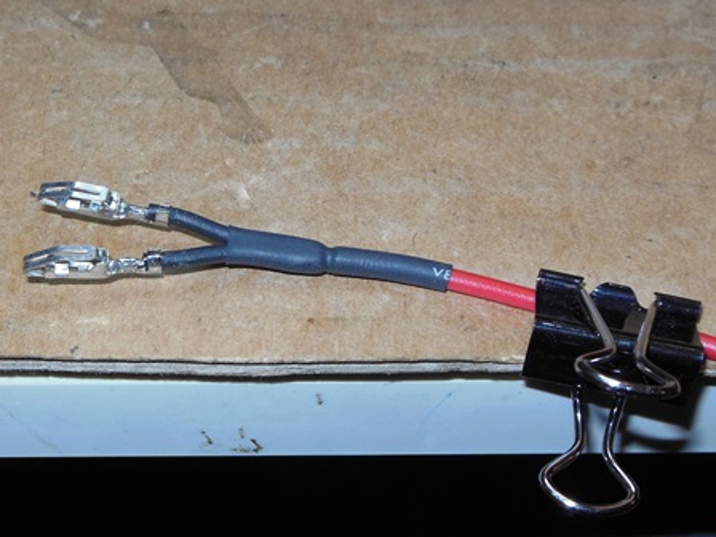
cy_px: 268
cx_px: 358
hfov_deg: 55.4
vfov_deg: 42.9
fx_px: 683
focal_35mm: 33
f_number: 6.9
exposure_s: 1/30
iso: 125
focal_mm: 6
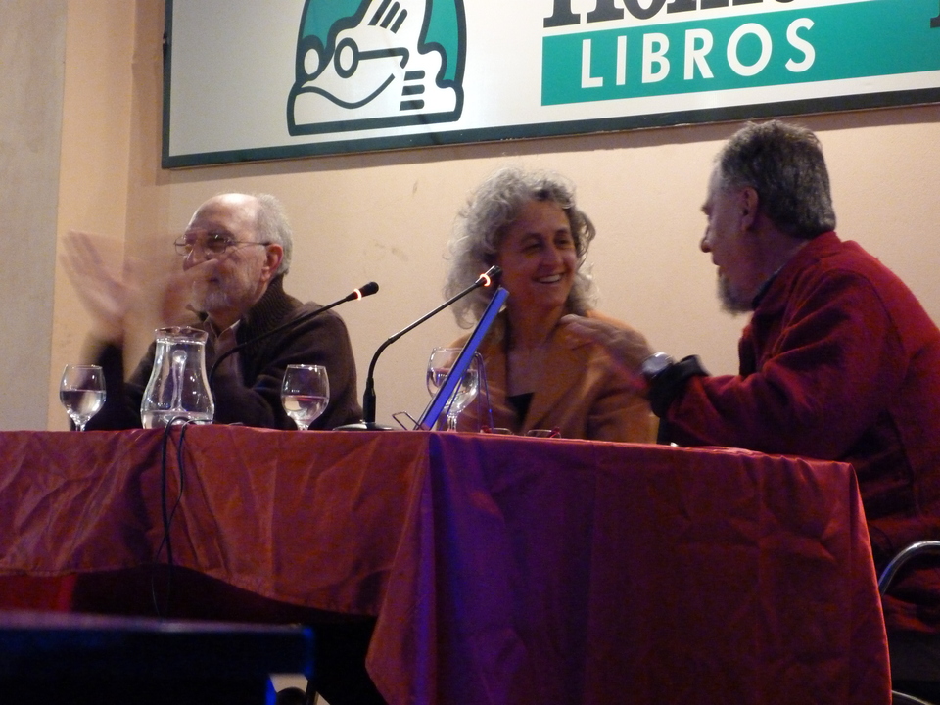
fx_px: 3204
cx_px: 470
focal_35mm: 118
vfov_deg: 12.6
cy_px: 352
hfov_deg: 16.7
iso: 800
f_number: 3.5
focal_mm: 21.2
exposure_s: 1/10
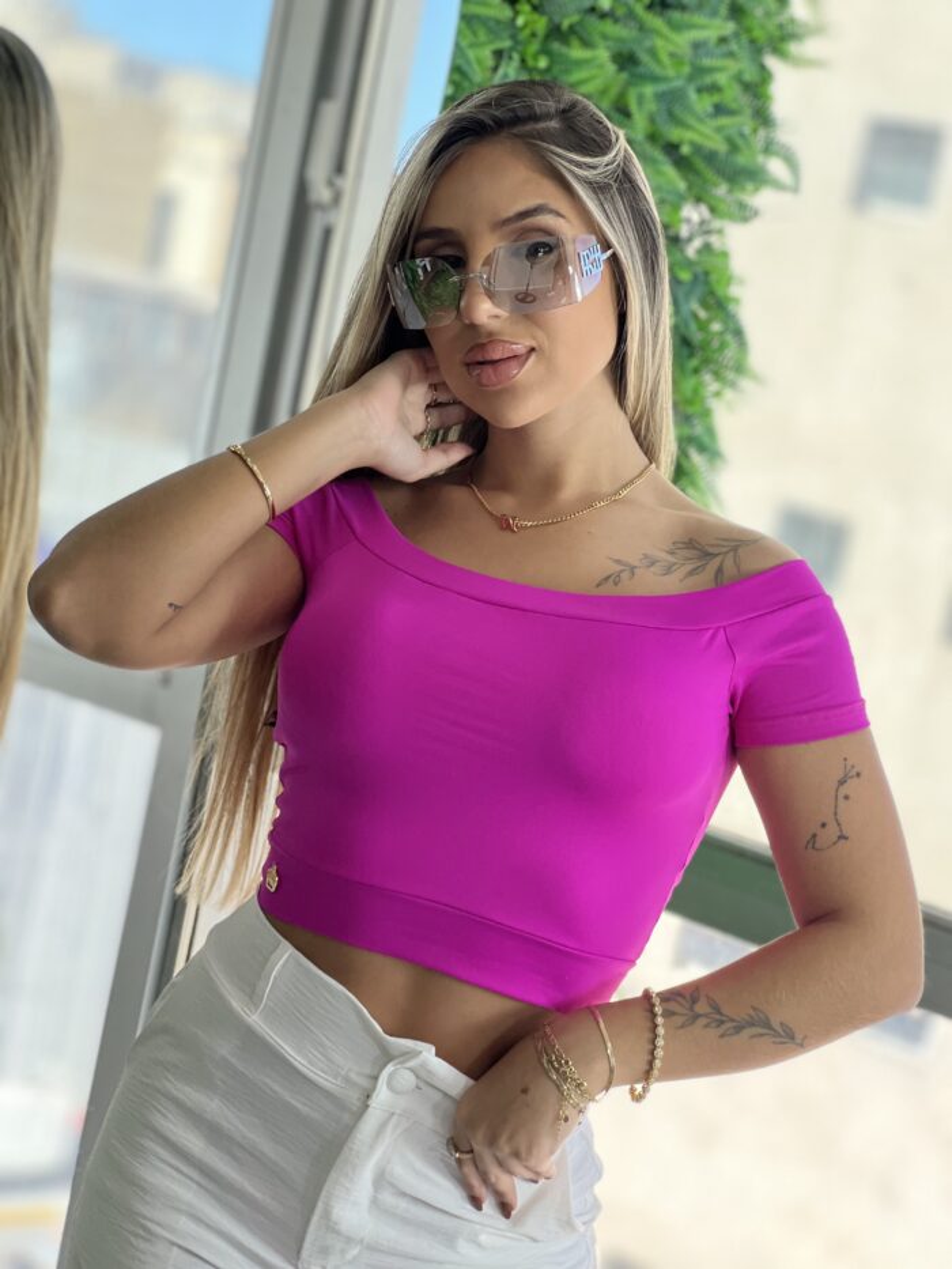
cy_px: 634
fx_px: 2823
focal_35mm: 77
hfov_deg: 19.1
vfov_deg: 25.3
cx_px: 476
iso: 100
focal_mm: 9
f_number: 2.8
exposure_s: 1/120
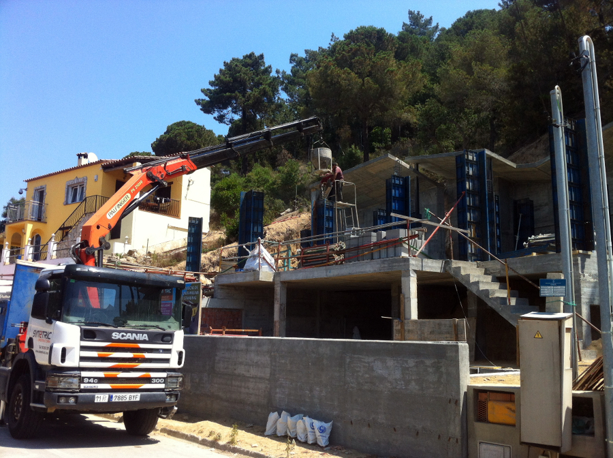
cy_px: 229
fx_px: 619
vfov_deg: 40.6
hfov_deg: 52.7
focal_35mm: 35
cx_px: 306
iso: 80
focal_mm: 3.85
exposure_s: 1/838
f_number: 2.8
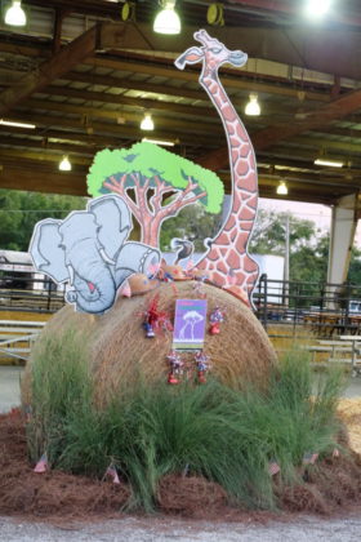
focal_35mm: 75
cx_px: 180
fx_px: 1128
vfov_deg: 27.0
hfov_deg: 18.2
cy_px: 271
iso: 3200
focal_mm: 50
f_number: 4.5
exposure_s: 1/85
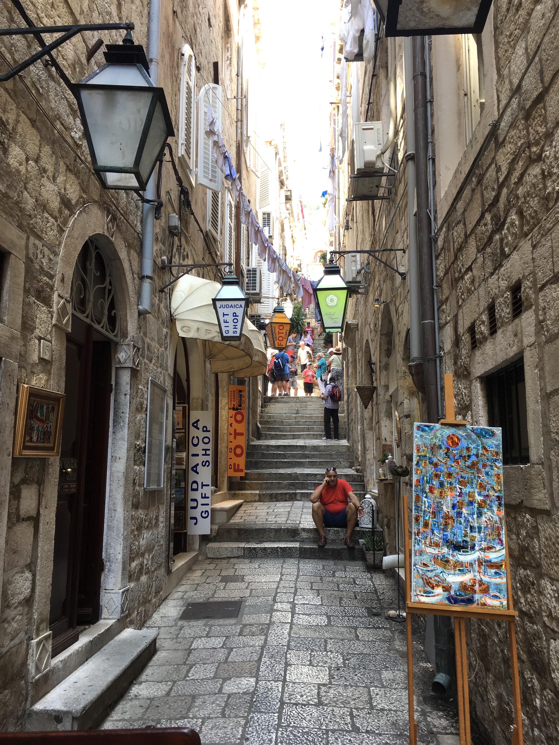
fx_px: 624
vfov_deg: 61.7
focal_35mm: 29
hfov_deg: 48.2
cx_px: 280
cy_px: 372
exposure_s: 1/100
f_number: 2.2
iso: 25
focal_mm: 4.15
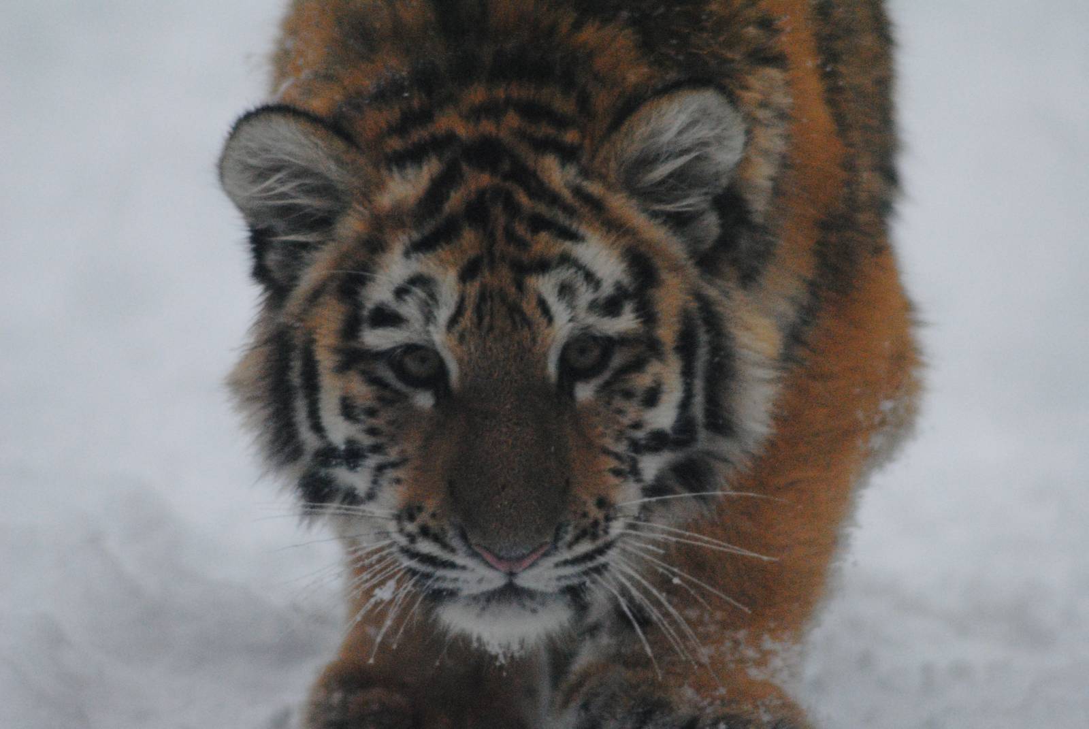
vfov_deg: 3.1
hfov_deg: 4.6
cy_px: 364
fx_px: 13628
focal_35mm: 450
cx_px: 544
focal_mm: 300
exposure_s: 1/400
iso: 1600
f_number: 5.6
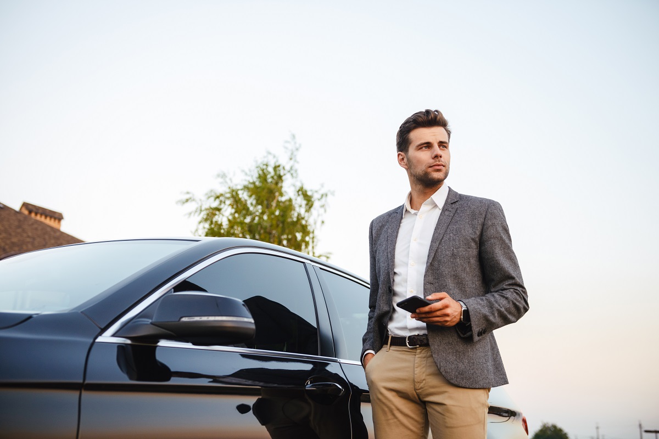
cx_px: 330
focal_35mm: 45
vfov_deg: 29.9
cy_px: 220
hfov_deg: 43.6
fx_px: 824
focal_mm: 45
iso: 500
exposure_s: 1/250
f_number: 3.2
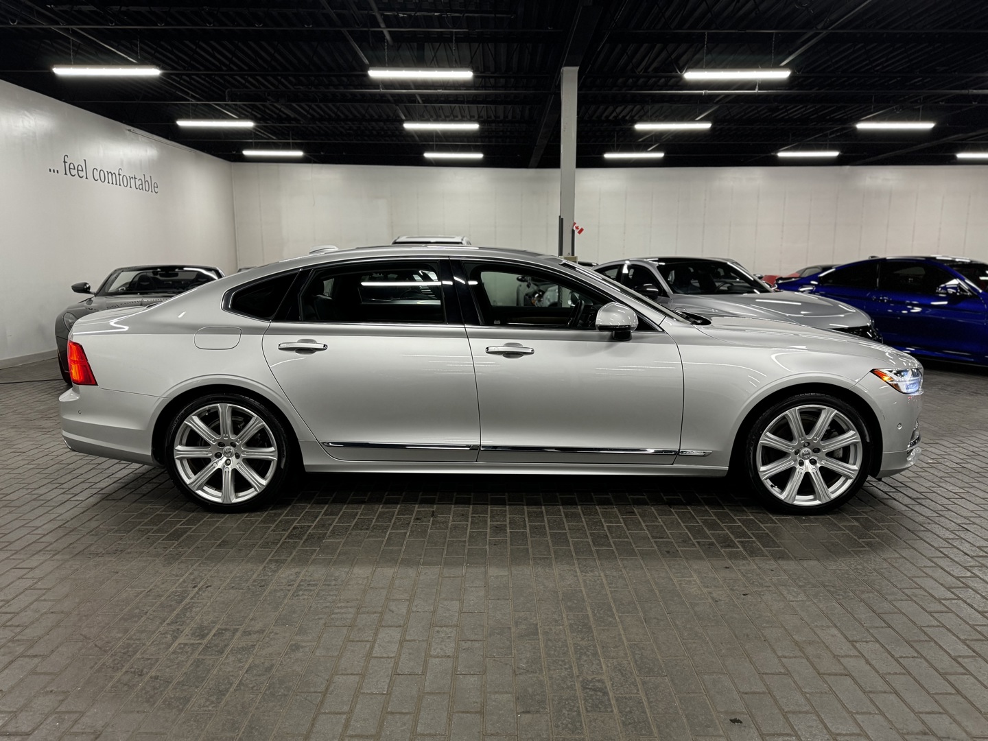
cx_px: 494
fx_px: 685
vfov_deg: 56.8
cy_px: 370
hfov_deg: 71.6
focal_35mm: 24
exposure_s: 1/88
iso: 200
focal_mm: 6.86
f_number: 1.78
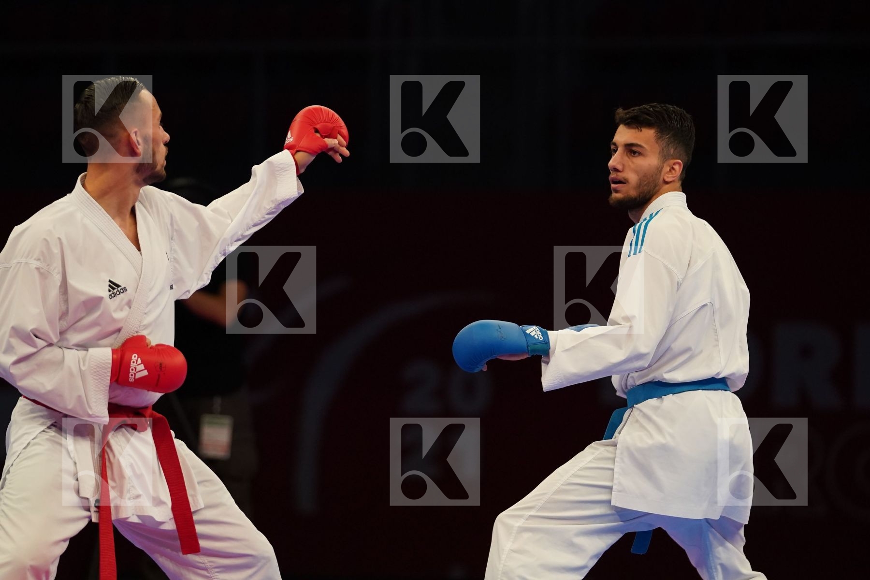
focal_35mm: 231
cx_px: 435
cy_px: 290
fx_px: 5582
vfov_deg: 5.9
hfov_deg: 8.9
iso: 2000
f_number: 2.8
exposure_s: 1/1000
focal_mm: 154
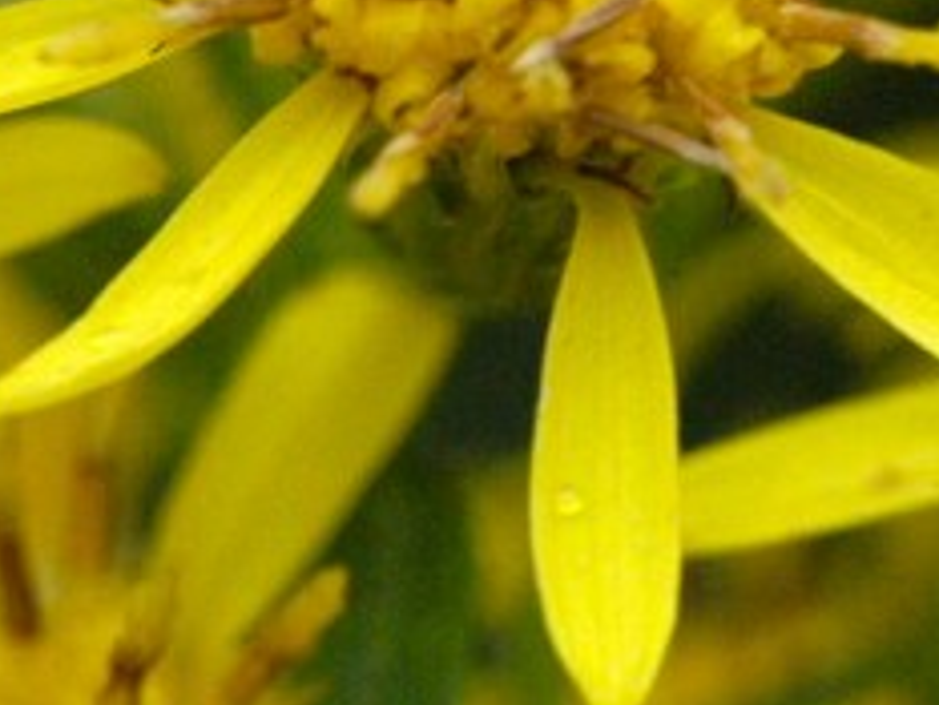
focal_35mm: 743
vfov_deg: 2.0
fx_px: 20165
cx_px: 576
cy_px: -34
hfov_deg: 2.7
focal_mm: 200
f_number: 22
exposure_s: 1/125
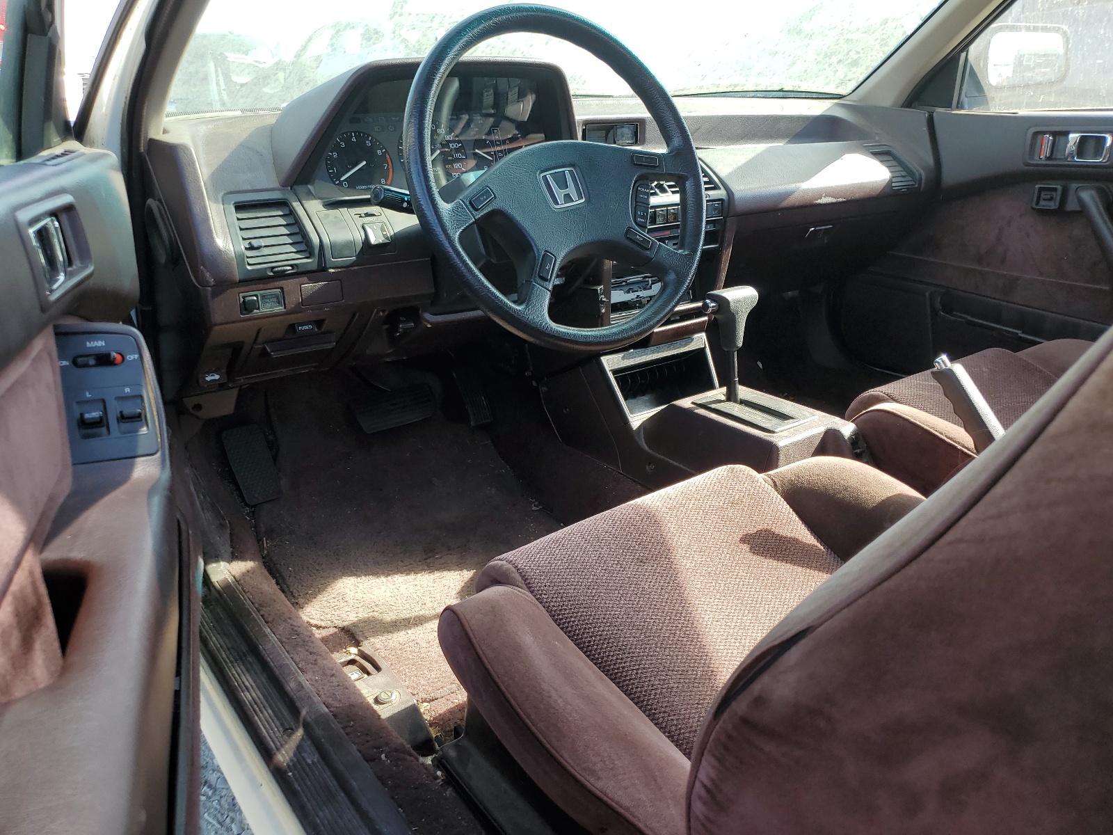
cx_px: 556
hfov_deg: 67.3
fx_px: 836
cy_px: 418
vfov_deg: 53.1
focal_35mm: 26
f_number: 1.5
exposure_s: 1/333
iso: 50
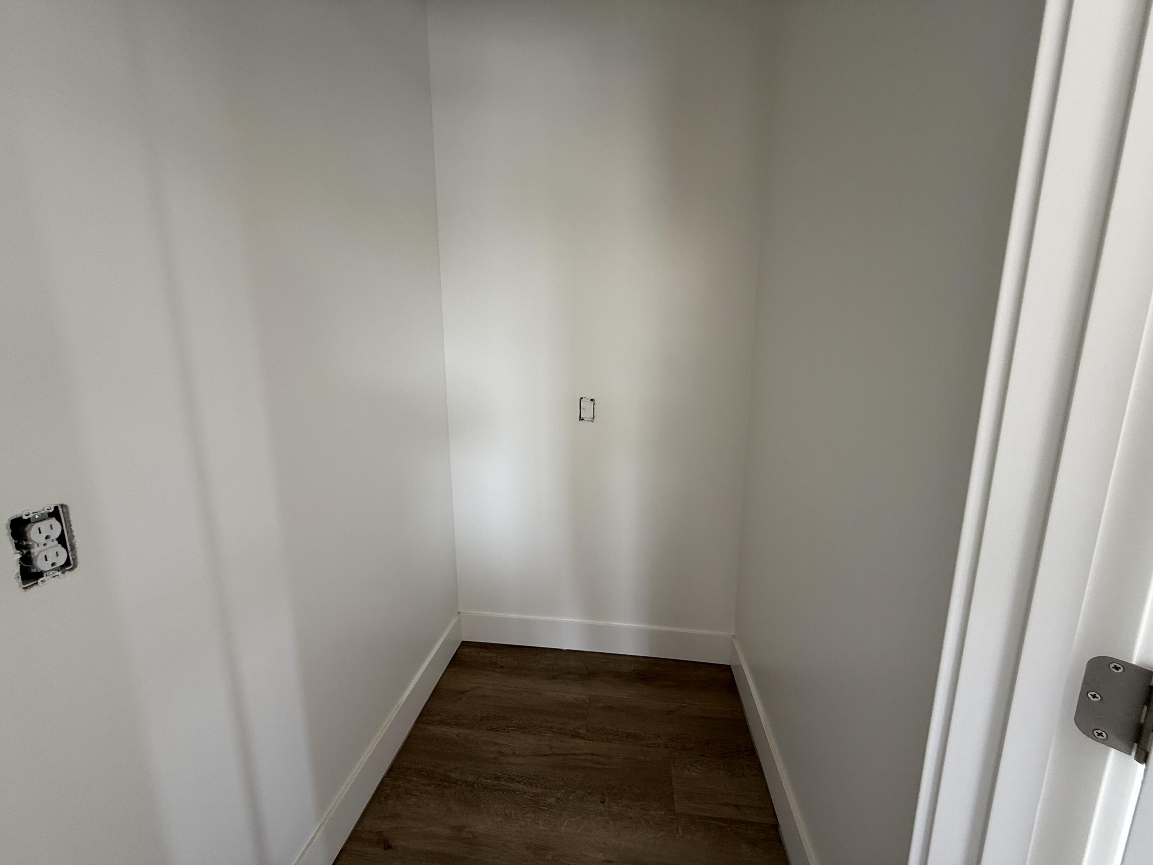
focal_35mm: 14
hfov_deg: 102.1
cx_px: 576
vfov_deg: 85.7
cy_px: 432
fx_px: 466
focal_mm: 2.22
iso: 80
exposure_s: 1/99
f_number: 2.2
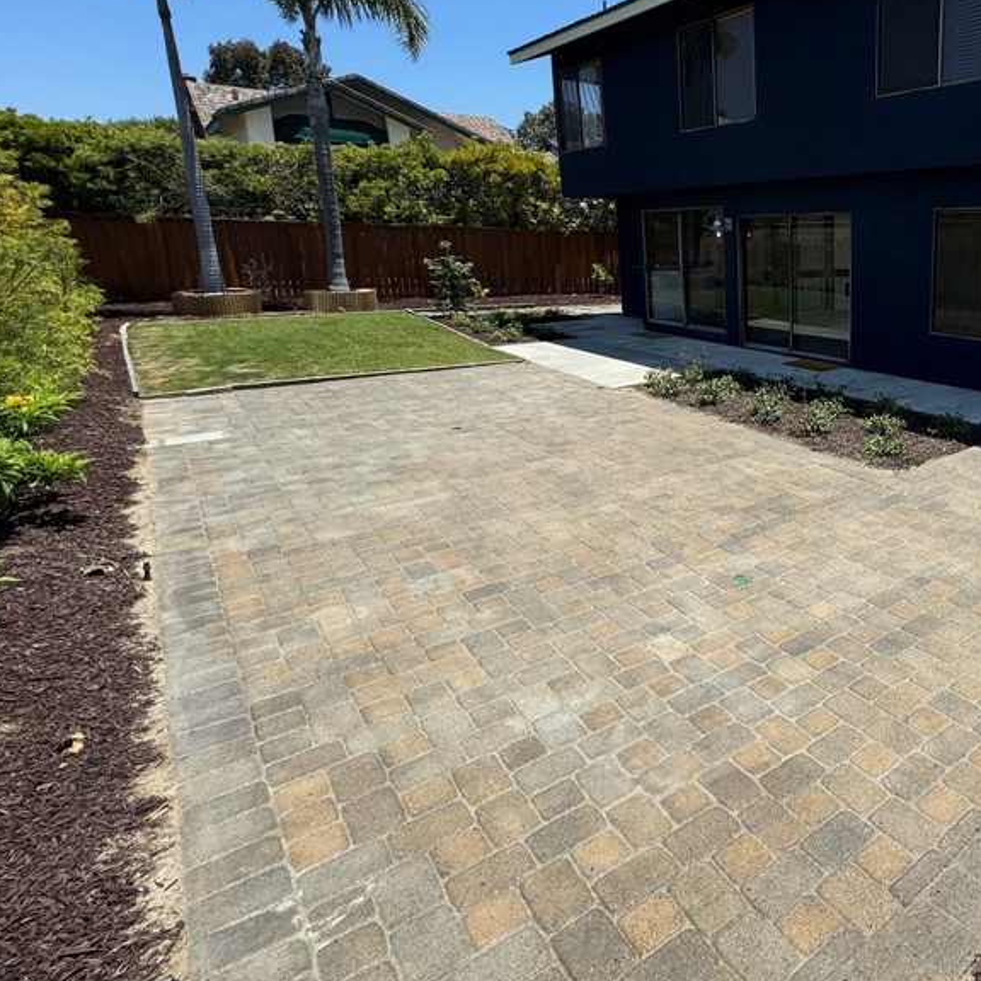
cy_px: 387
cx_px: 836
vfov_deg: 68.8
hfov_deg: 61.4
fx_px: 705
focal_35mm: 22
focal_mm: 2.22
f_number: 2.2
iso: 50
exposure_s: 1/1506
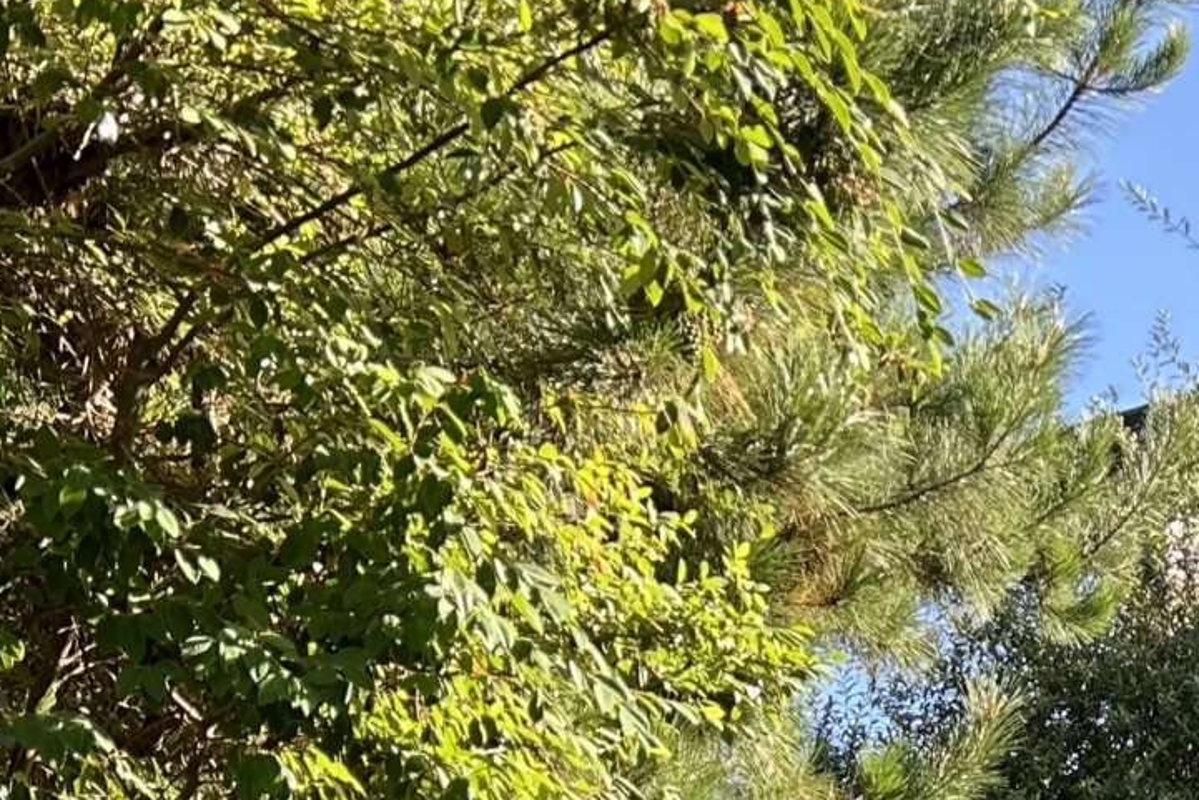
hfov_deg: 20.1
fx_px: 3198
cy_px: 1440
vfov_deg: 12.9
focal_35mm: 96
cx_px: 1385
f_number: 1.5
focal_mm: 5.7
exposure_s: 1/374
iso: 50
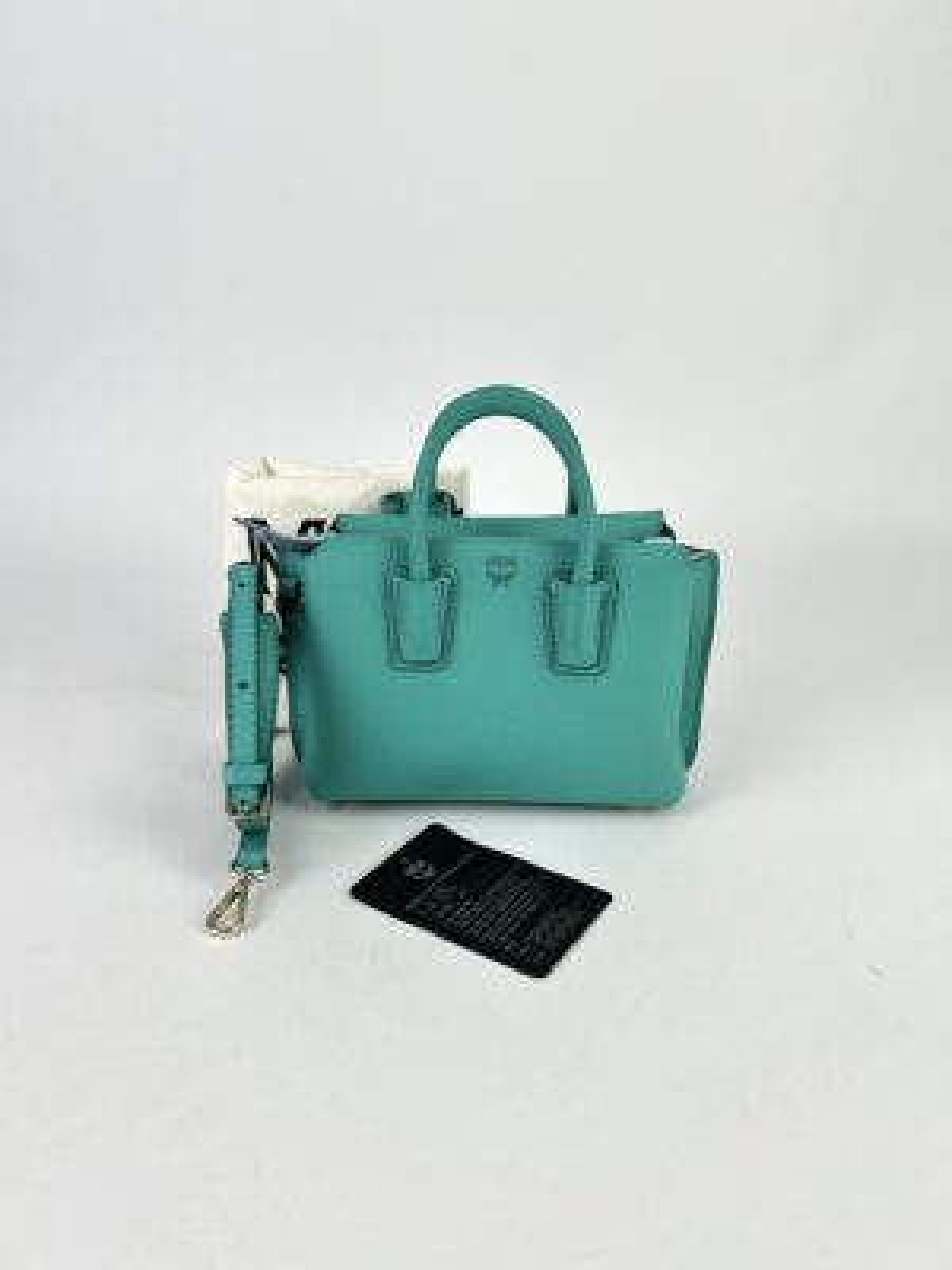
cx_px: 476
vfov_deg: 67.3
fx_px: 953
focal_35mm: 26
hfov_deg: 53.1
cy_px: 635
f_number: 1.5
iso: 40
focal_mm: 5.7
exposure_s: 1/283
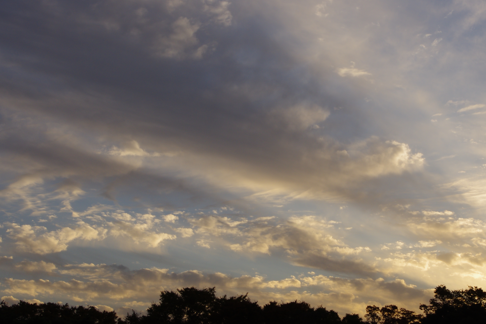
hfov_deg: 28.8
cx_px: 289
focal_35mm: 70
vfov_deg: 19.5
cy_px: 150
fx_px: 945
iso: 200
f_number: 11
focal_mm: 37.5
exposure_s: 1/250
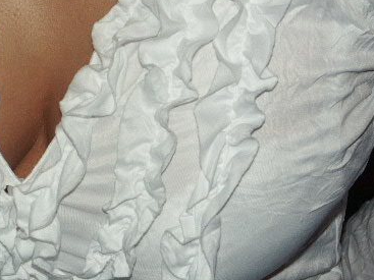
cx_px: 70
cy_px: 101
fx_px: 1545
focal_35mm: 143
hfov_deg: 13.7
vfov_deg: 10.4
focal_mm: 20.34
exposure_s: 1/60
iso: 200
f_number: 4.5
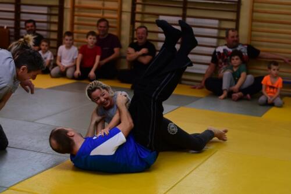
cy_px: 97
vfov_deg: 18.2
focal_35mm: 75
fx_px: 607
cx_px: 146
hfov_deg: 27.0
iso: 320
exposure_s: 1/200
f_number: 2.5
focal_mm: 50
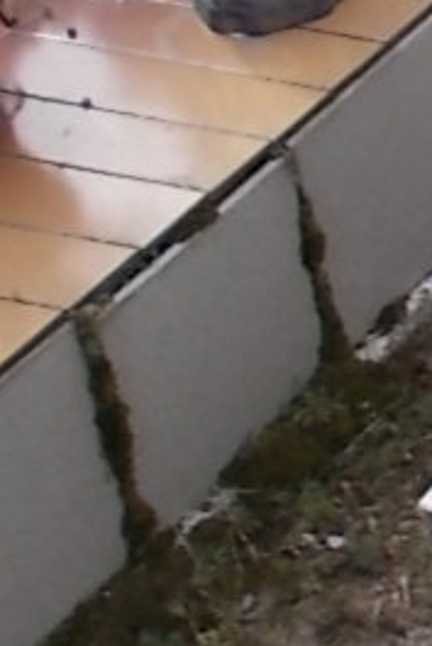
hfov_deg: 7.5
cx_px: 1242
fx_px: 2930
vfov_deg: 12.5
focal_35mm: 163
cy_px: 27
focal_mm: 4.6
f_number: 8
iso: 80
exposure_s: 1/80
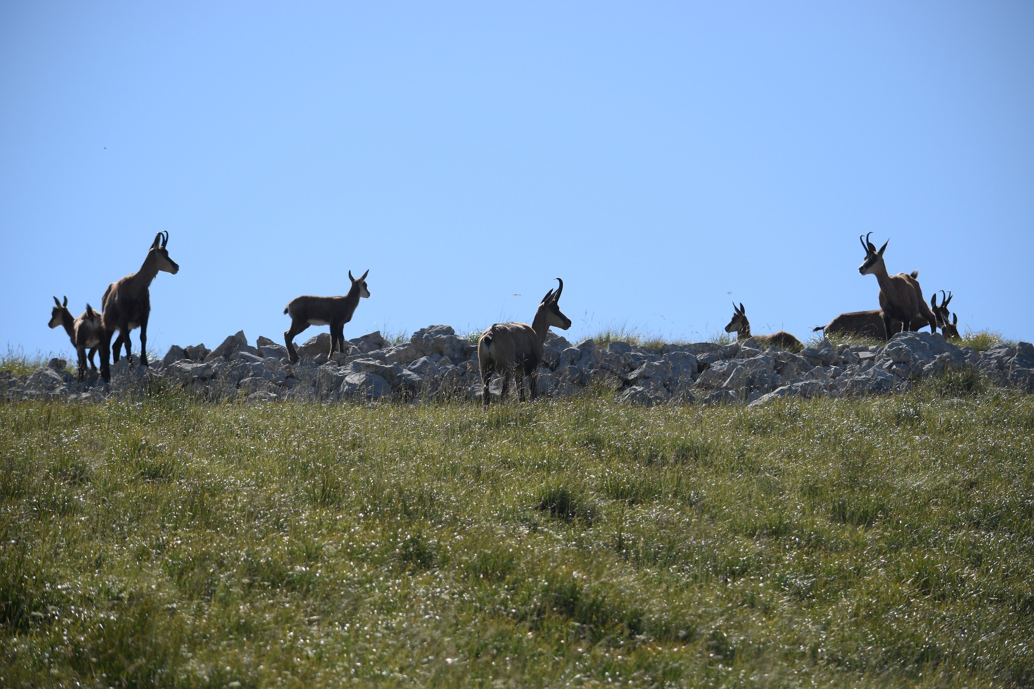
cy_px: 344
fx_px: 4997
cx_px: 517
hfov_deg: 11.8
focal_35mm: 174
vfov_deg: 7.9
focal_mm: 116
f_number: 5
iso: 200
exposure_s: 1/2000
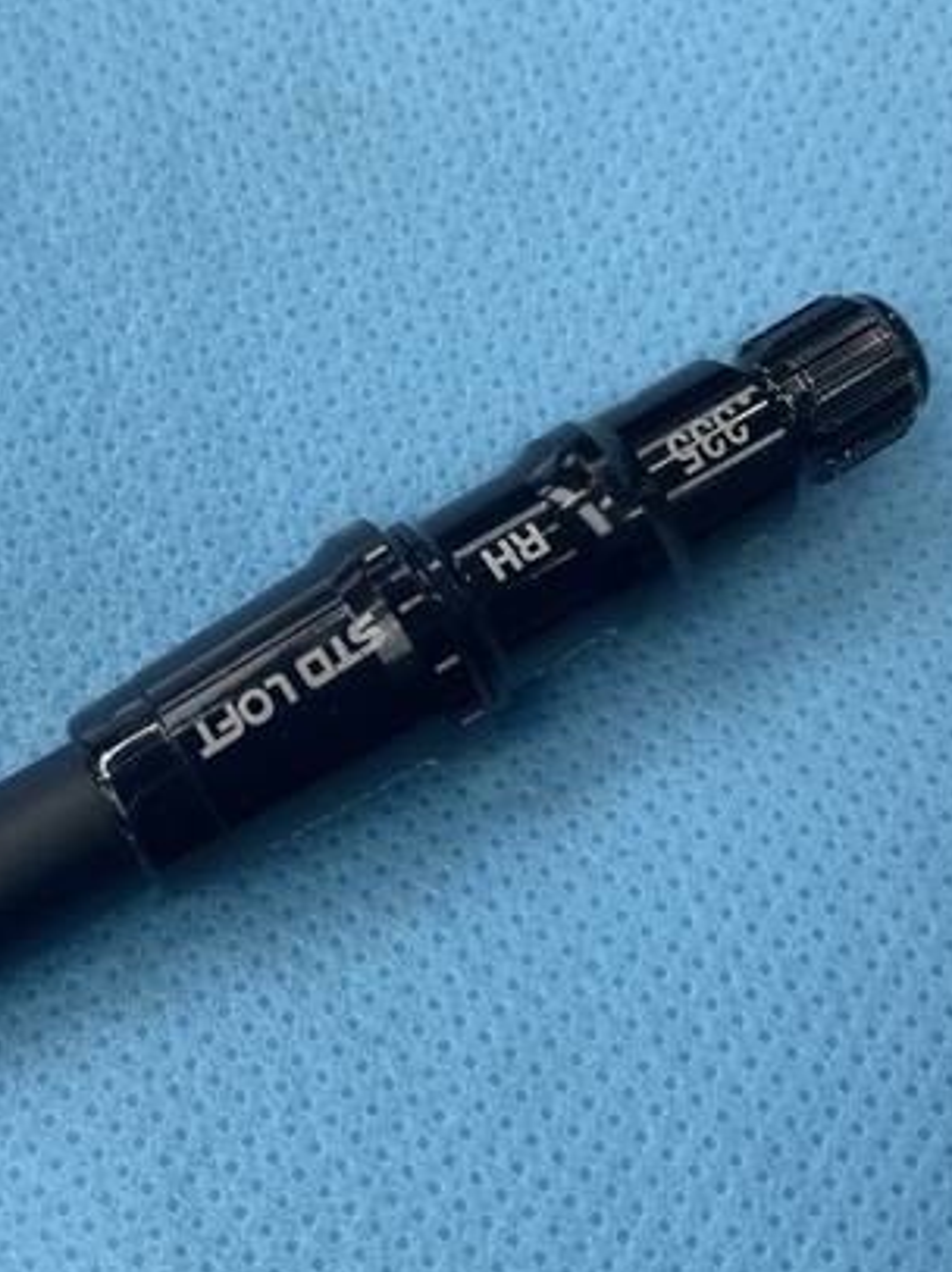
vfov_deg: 45.8
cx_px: 391
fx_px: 1505
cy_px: 639
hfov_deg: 35.0
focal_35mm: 41
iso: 80
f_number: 1.8
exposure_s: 1/120
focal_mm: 4.25
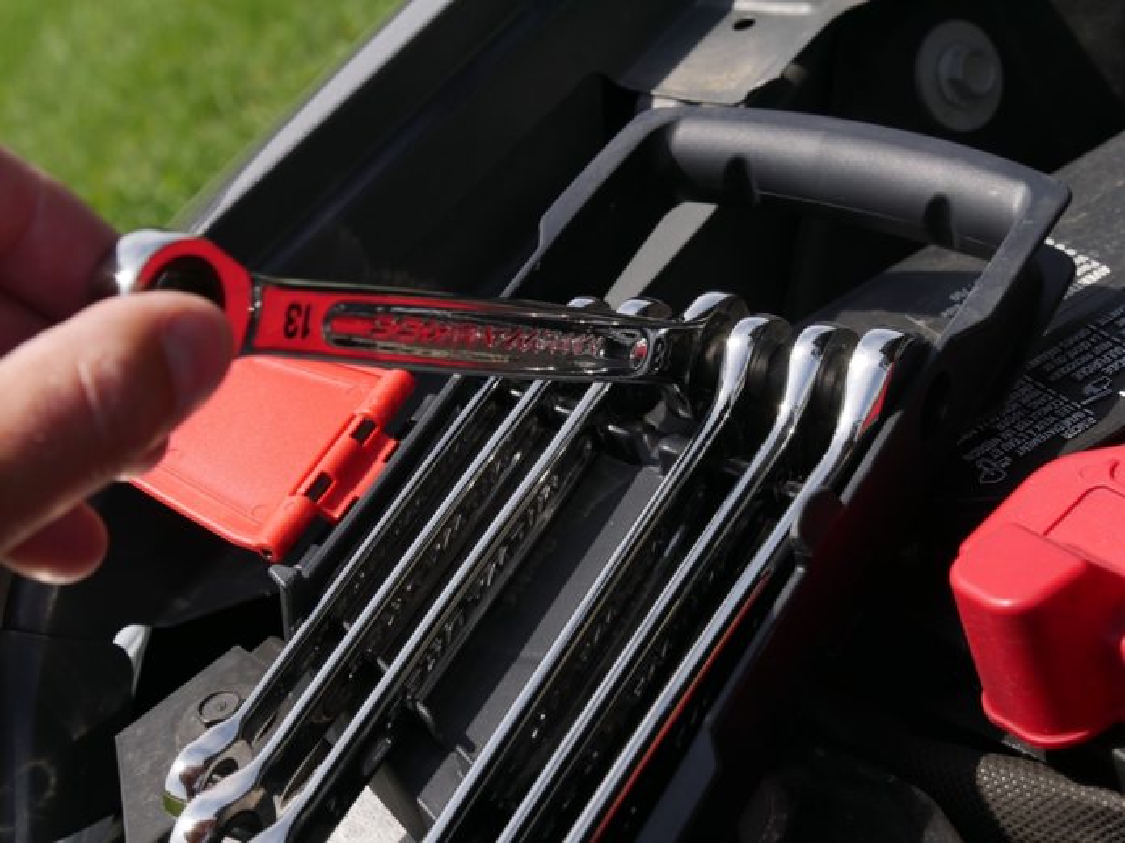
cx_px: 562
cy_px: 422
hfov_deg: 28.6
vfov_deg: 21.6
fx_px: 2210
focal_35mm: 68
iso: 200
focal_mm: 34
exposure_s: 1/320
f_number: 8
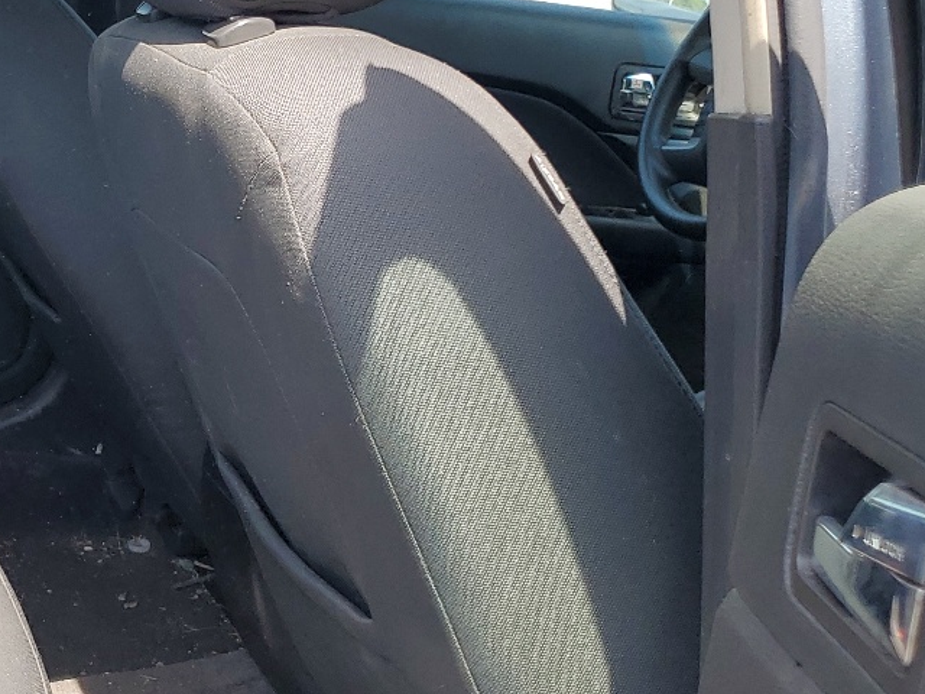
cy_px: 382
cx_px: -133
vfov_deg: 22.6
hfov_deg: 27.0
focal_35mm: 65
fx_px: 1737
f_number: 1.5
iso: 50
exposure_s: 1/556
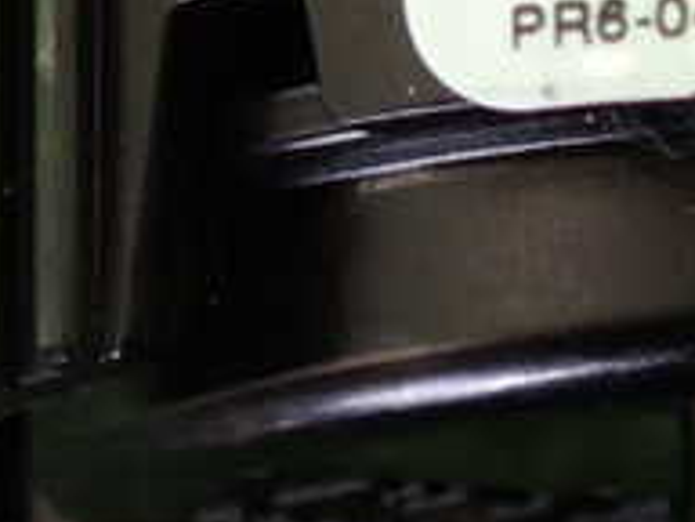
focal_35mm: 313
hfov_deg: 6.3
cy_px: -243
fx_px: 6284
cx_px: 887
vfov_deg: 4.7
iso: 640
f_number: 4.9
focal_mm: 18
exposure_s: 1/125
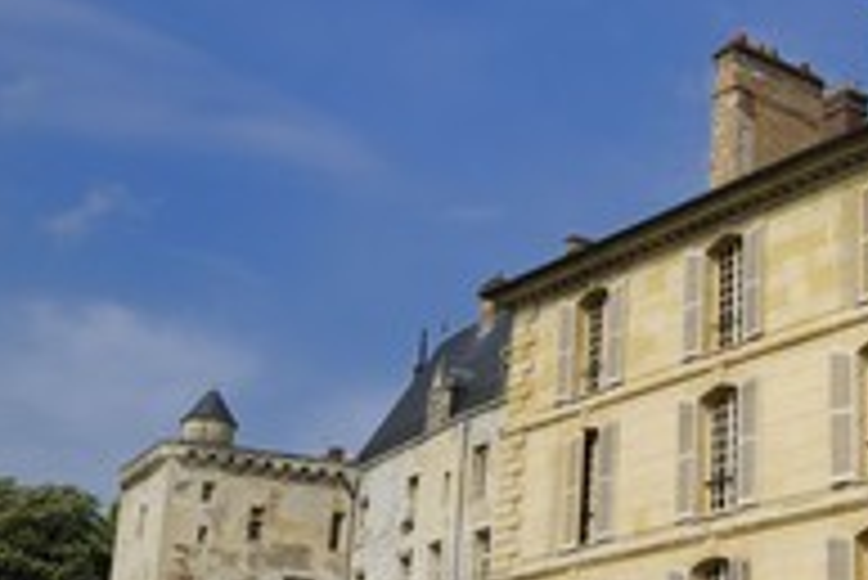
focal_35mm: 63
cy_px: 288
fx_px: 1520
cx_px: 864
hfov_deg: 29.8
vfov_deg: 21.6
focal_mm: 29
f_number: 18
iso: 200
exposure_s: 1/160
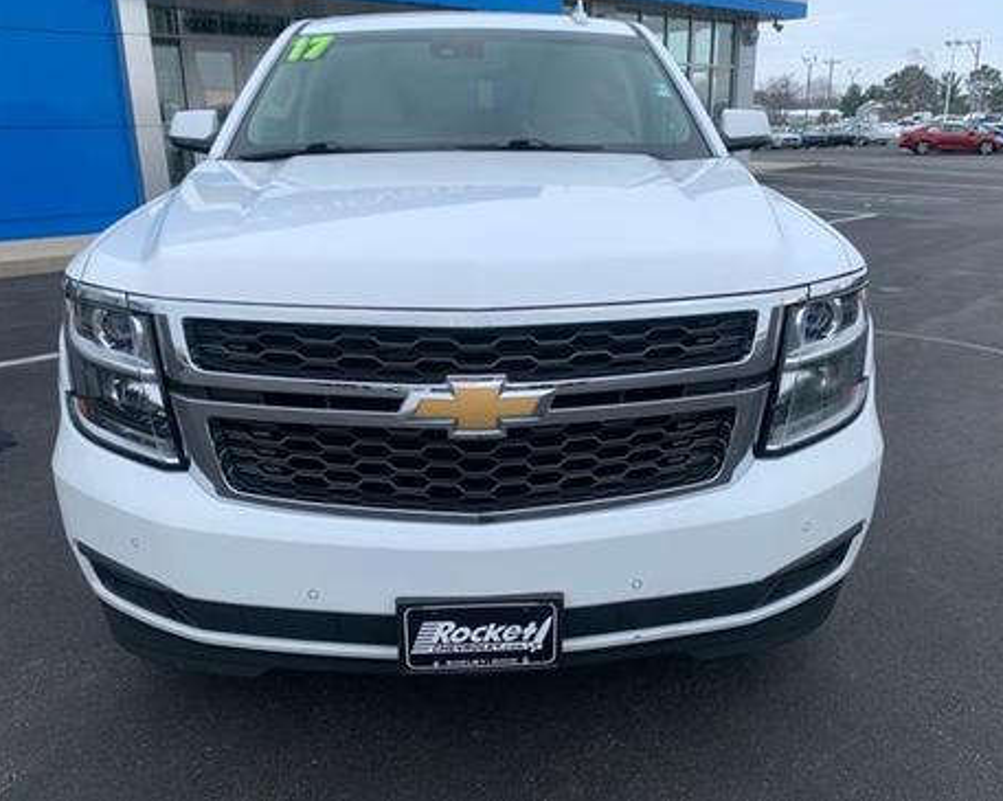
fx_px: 831
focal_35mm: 28
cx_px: 529
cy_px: 388
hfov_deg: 62.2
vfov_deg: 51.5
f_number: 1.8
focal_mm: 4.25
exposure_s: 1/692
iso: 25
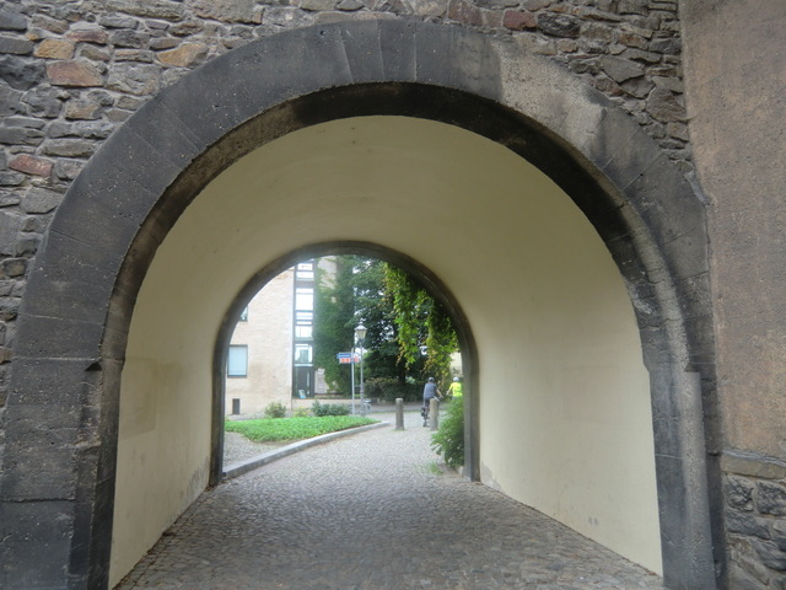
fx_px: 545
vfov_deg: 56.8
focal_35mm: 24
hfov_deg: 71.6
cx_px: 393
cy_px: 295
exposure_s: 1/60
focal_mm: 4.3
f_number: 3.2
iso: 64
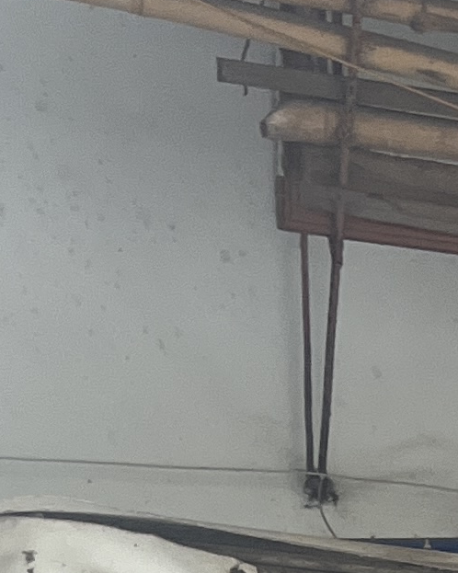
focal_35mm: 163
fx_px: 2763
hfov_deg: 8.9
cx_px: 964
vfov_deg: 9.9
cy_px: 1524
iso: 125
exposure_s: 1/105
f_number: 1.6
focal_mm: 5.1
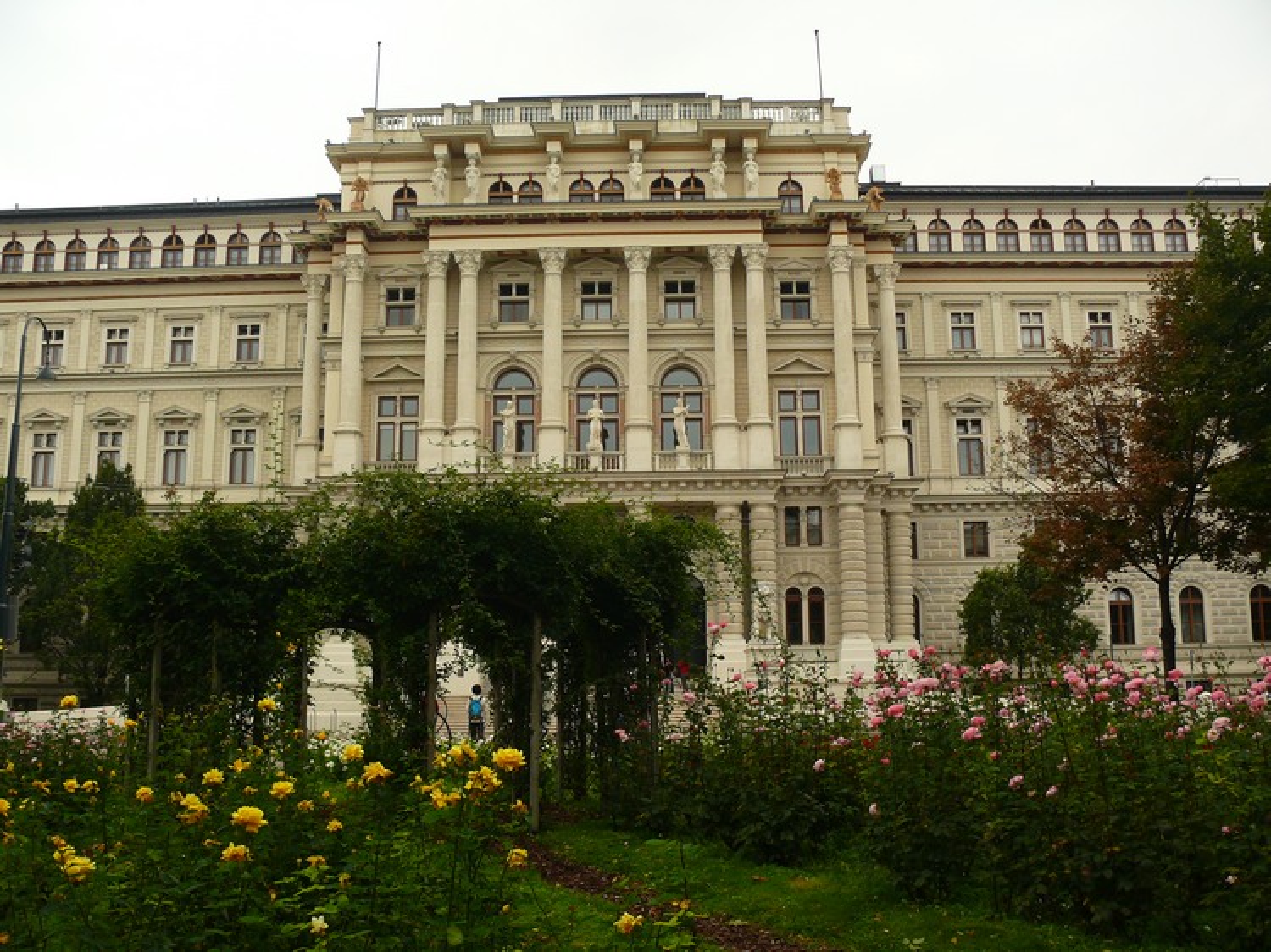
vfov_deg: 40.7
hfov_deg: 52.6
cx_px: 636
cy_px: 476
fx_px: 1285
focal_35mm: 35
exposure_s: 1/125
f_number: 3.6
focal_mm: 7.4
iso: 100
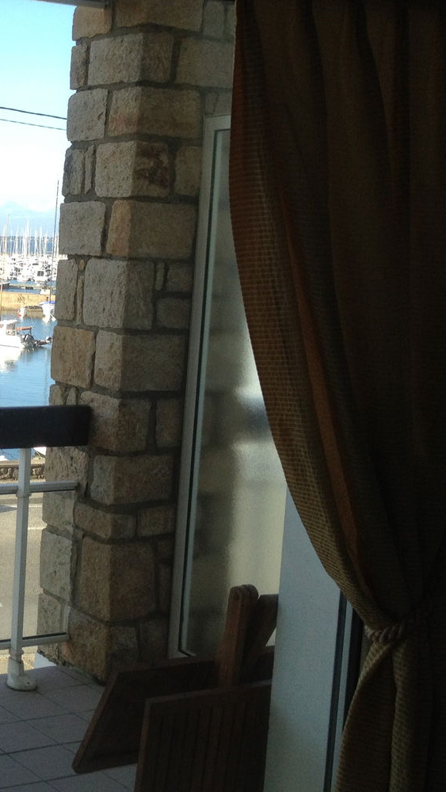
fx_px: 1282
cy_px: 342
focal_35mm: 61
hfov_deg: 18.1
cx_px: -174
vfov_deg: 34.3
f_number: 2.4
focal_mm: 4.28
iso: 100
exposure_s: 1/849
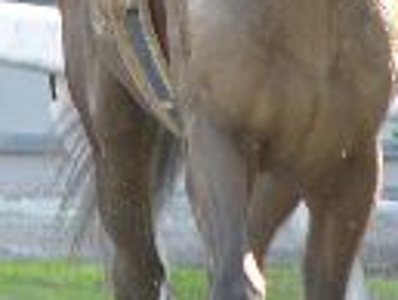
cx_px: 216
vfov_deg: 1.0
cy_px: -65
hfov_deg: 1.4
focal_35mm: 1425
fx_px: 16399
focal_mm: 47.9
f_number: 4
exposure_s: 1/125
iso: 50
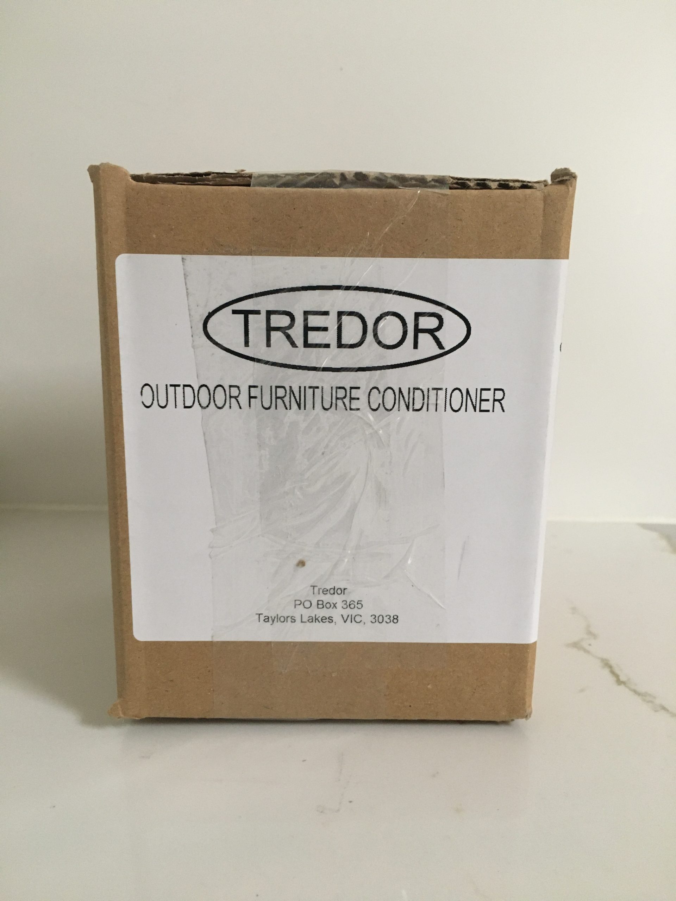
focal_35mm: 29
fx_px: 755
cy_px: 450
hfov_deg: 48.2
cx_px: 338
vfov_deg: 61.7
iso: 200
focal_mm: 4.15
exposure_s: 1/33
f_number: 2.2
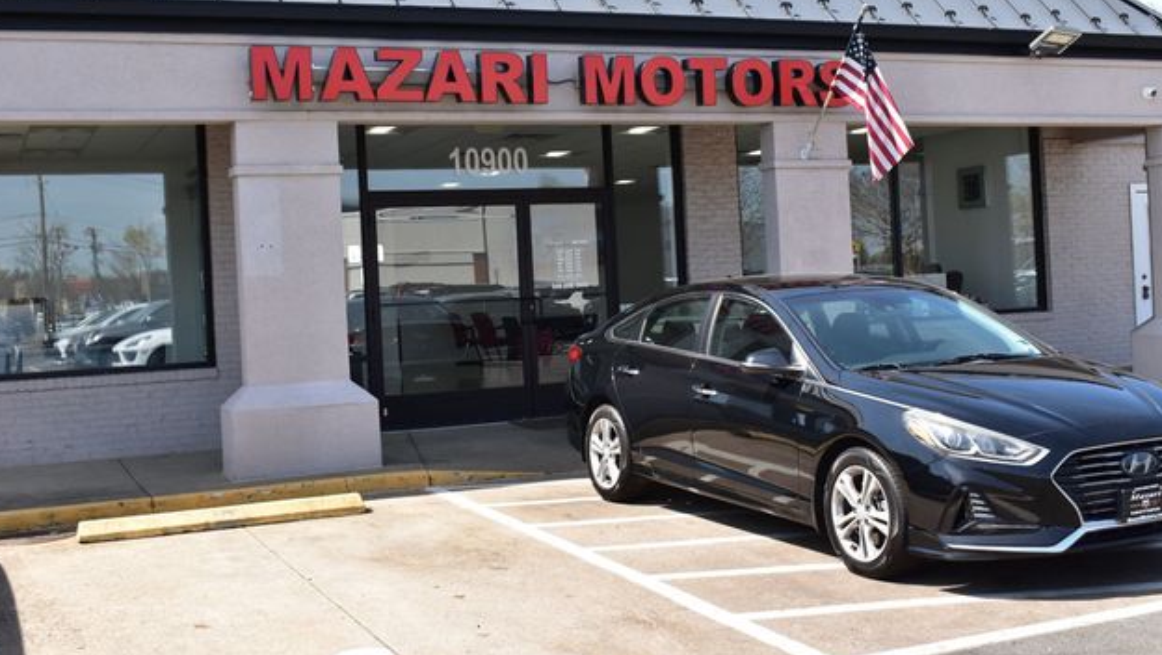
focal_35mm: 45
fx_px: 1387
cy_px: 294
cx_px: 582
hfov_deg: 45.5
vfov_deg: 26.5
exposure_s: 1/400
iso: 400
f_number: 11
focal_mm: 28
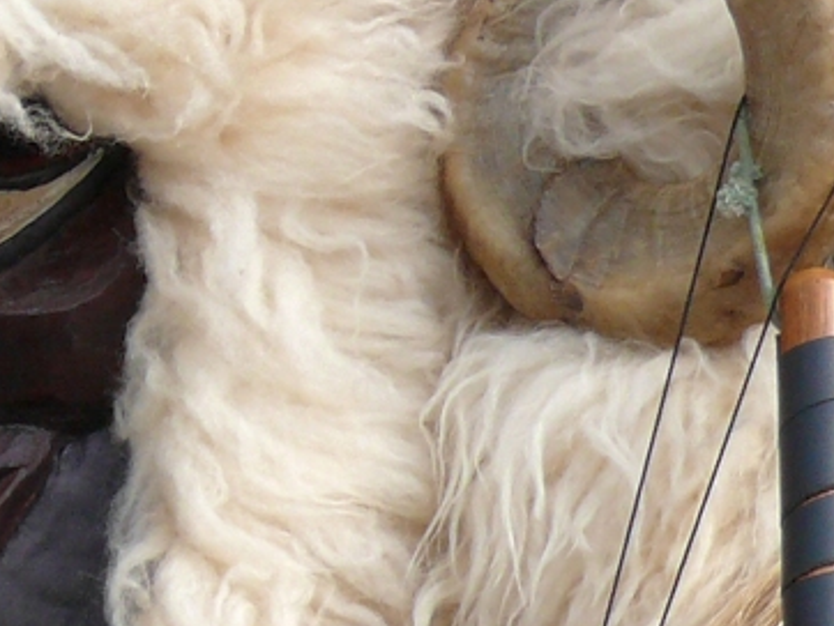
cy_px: 518
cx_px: 440
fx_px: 12271
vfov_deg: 2.9
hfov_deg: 3.9
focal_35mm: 509
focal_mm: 21.3
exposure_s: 1/250
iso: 100
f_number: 5
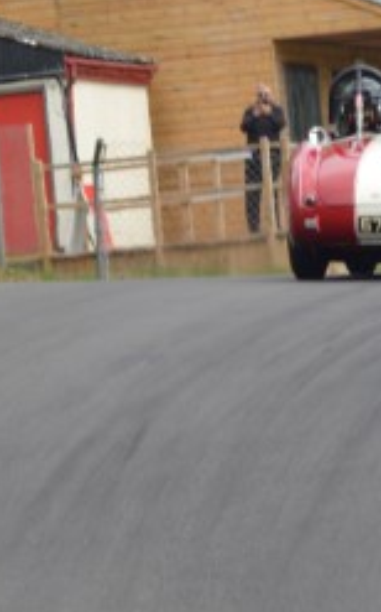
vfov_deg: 3.6
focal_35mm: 585
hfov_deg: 2.2
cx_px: 435
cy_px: 227
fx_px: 9743
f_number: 9
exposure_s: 1/400
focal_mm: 135
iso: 400
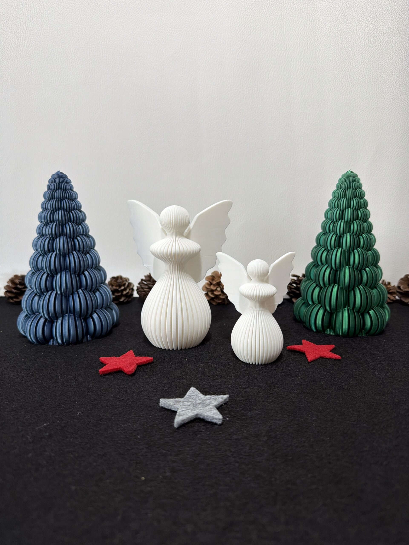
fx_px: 378
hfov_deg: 56.8
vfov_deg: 71.6
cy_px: 272
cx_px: 204
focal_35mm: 24
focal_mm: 6.76
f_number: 1.78
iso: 200
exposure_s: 1/111
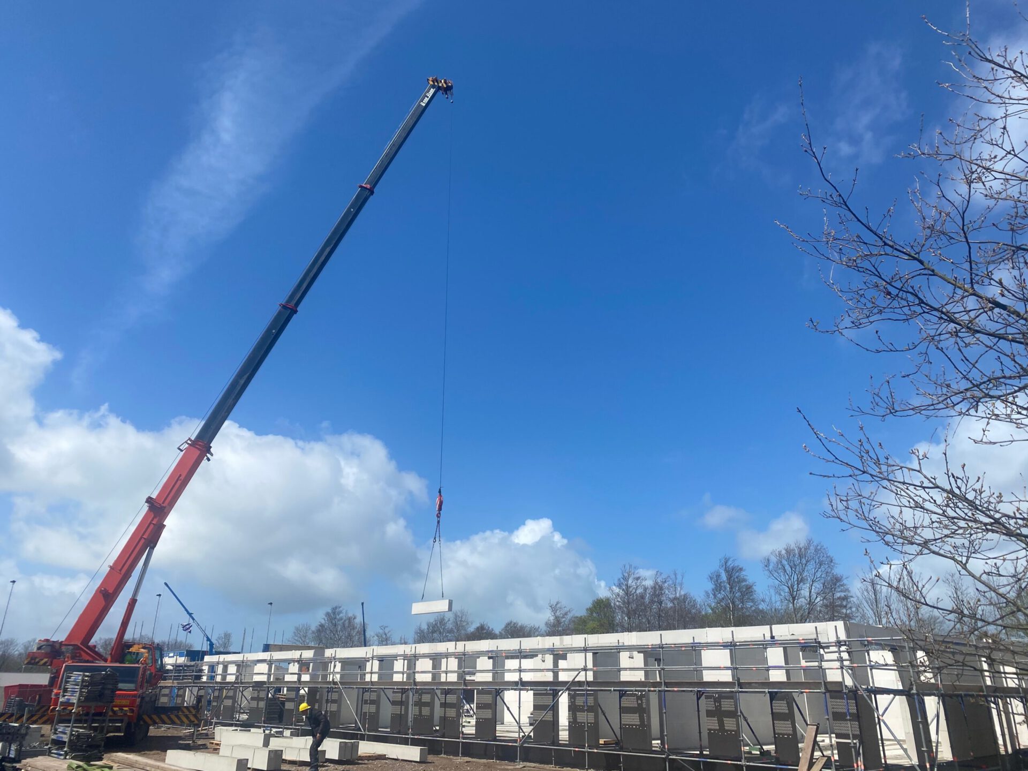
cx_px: 514
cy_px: 386
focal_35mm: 26
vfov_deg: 53.1
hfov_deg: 67.3
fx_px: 772
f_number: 1.8
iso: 32
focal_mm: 4.25
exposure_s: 1/4274
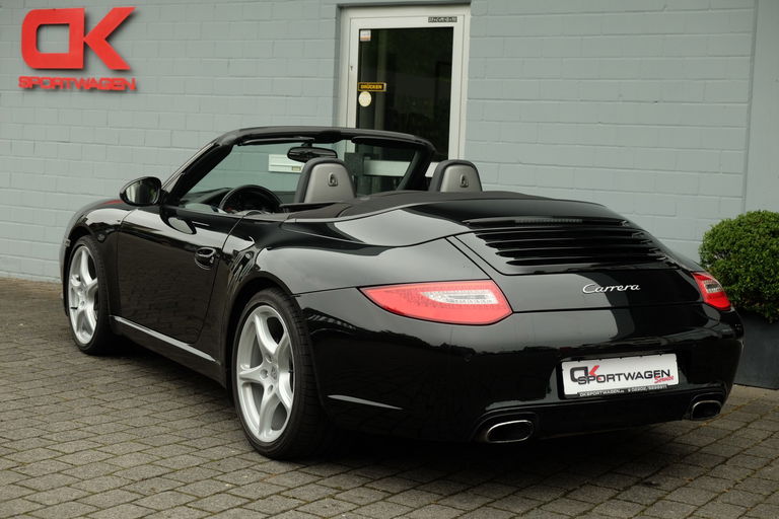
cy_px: 260
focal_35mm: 59
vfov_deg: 23.0
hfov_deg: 33.9
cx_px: 390
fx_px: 1277
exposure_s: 1/125
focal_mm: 39
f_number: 4
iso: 200
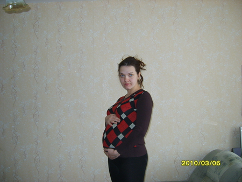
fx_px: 245
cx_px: 121
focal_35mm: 35
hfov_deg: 52.6
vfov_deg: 40.7
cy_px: 91
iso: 100
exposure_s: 1/30
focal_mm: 7.4
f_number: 2.8
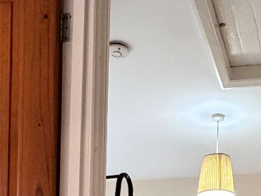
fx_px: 566
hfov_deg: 25.9
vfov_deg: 16.1
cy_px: 369
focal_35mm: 75
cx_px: 162
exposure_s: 1/50
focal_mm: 2.22
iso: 250
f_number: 2.2
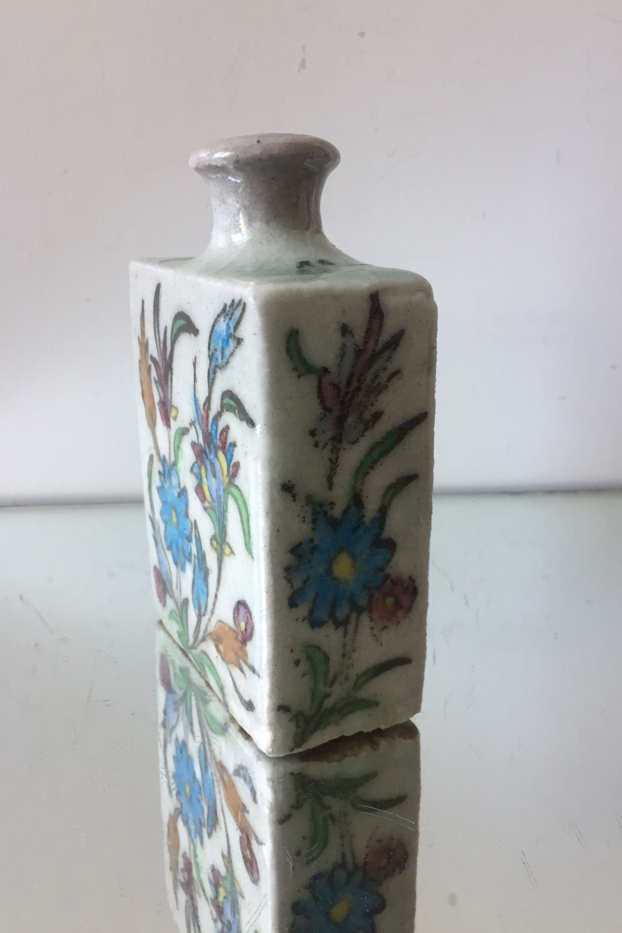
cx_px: 336
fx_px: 803
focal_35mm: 31
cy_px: 464
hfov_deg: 42.3
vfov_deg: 60.3
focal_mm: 4.15
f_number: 2.2
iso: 50
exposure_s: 1/33
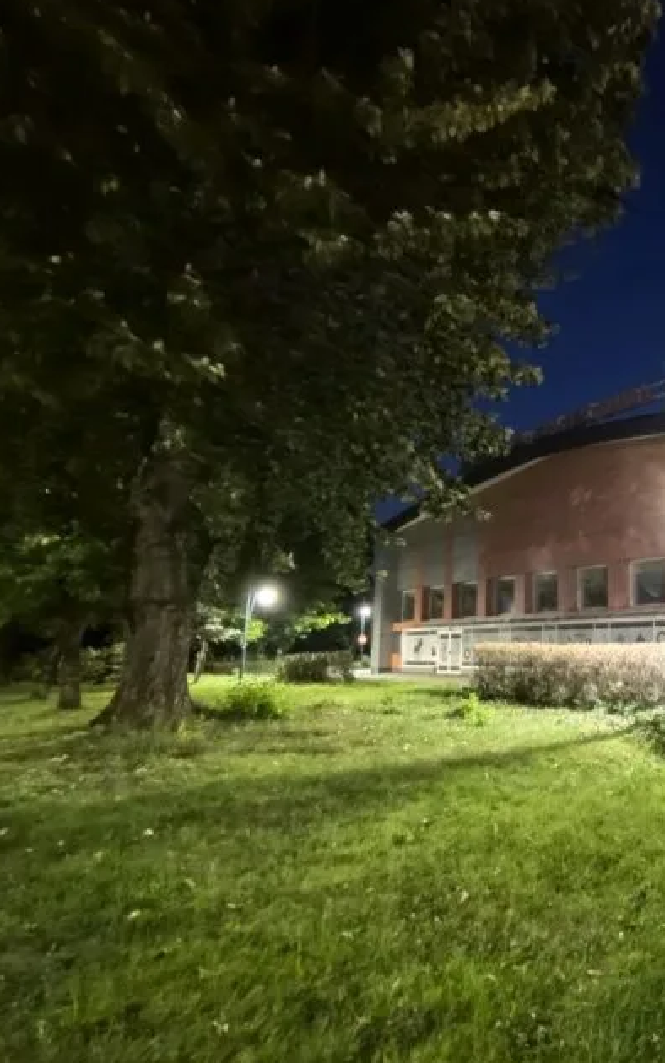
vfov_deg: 82.3
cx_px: 619
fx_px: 609
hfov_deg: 49.8
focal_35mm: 21
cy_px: 543
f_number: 2.2
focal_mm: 1.95
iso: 51200
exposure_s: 4
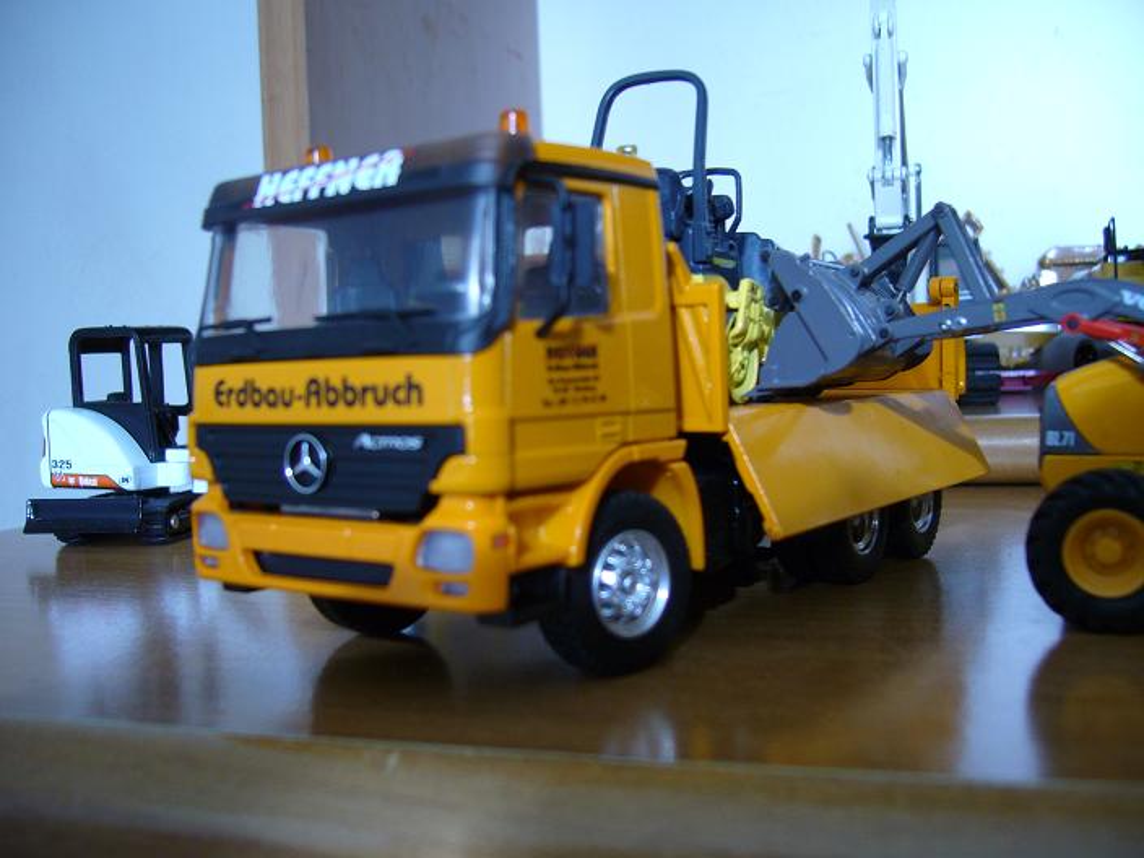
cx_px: 572
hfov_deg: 52.6
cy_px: 429
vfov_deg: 40.7
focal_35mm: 35
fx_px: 1157
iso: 100
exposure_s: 1/40
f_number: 2.8
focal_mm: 5.8
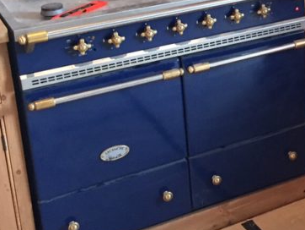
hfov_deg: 22.1
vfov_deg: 17.7
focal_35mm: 82
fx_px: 723
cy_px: 9
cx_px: 358
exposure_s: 1/33
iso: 250
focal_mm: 4.15
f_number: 2.2
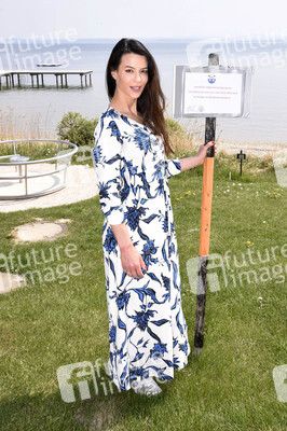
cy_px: 216
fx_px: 383
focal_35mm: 32
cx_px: 144
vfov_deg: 58.8
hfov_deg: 41.0
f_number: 14
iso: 400
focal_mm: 32
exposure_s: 1/160
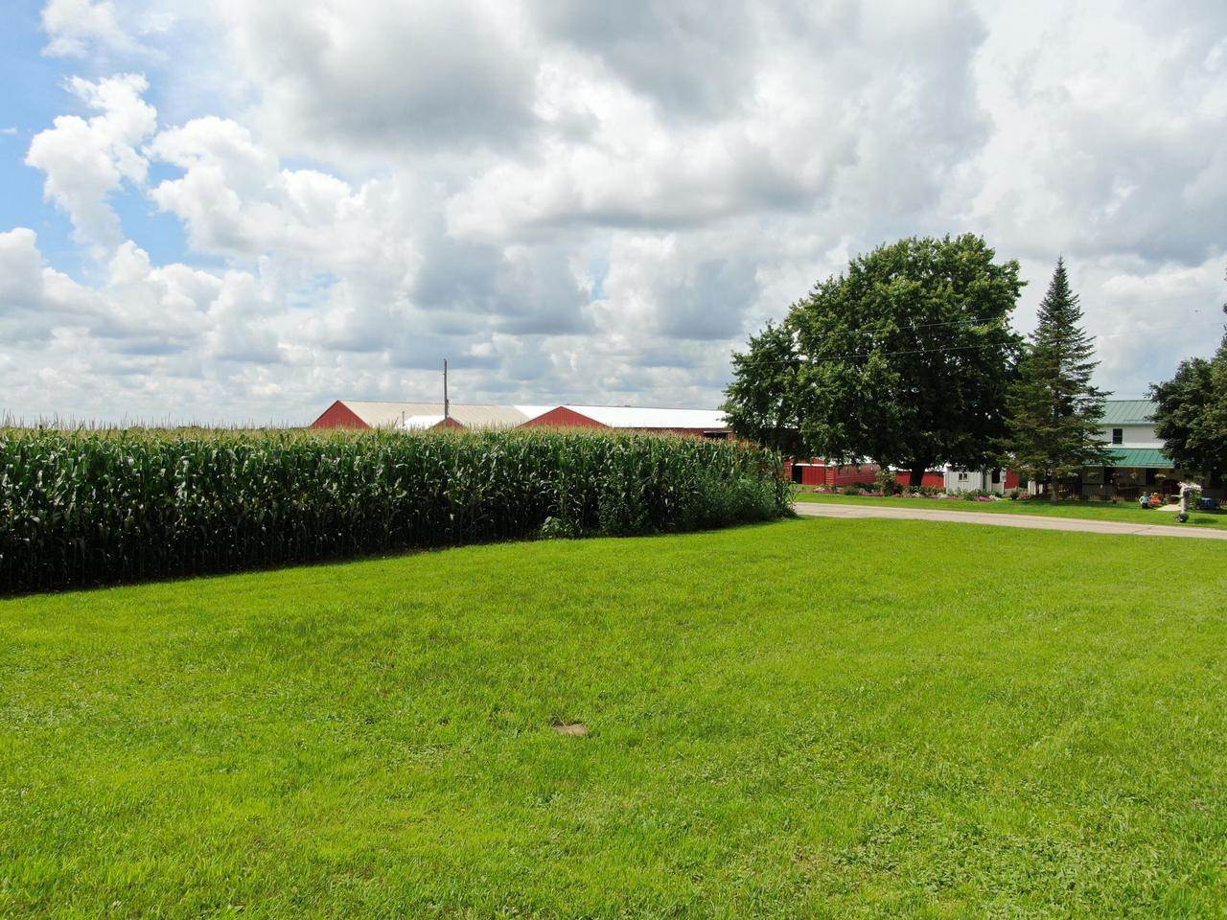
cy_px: 460
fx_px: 851
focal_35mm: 24
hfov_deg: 71.6
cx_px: 614
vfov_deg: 56.8
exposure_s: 1/1250
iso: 100
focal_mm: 4.39
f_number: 2.8
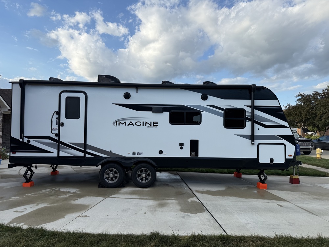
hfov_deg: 71.6
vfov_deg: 56.8
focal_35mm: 24
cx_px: 164
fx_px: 228
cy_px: 124
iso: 80
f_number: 1.78
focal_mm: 6.76
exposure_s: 1/2907
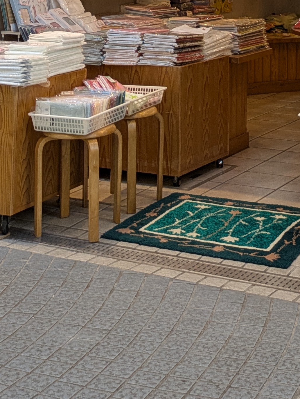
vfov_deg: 19.6
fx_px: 970
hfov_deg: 17.5
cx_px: 226
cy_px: -235
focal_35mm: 84
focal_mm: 5.43
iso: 85
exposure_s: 1/120
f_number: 1.89
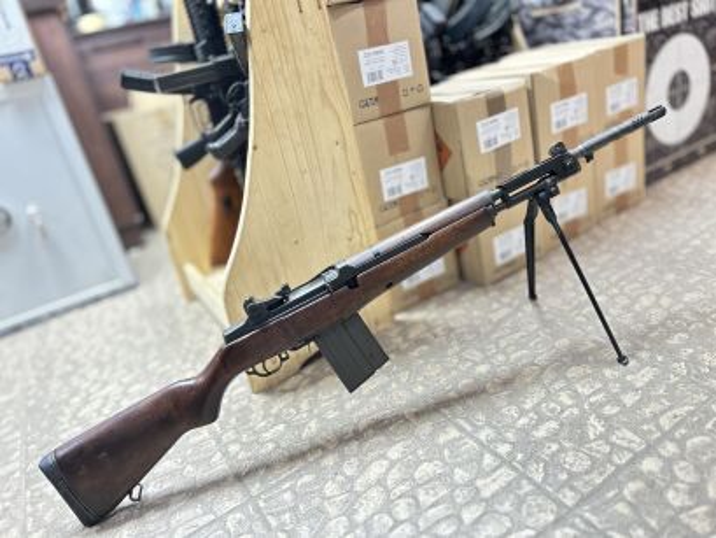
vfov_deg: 53.1
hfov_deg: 67.3
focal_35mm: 26
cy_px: 269
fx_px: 538
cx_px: 358
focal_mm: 5.7
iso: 640
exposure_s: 1/33
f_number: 1.5
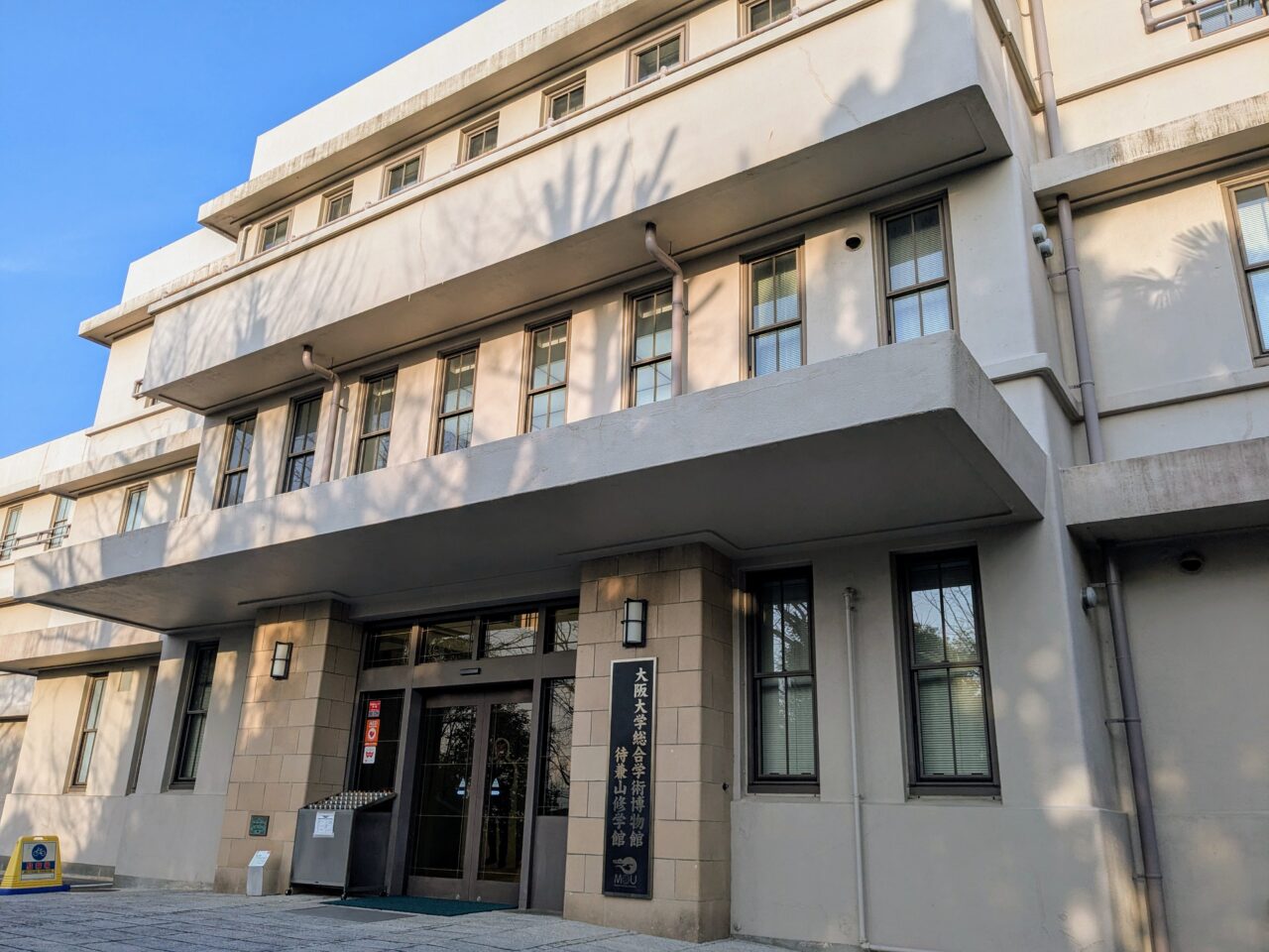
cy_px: 476
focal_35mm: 27
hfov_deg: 65.3
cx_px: 634
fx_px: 990
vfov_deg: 51.4
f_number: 1.73
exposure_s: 1/1669
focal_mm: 4.38
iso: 56
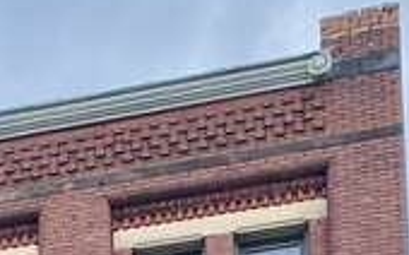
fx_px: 1448
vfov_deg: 8.6
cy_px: 739
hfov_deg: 15.3
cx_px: -130
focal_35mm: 130
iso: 32
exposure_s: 1/1043
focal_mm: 4.25
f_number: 1.8
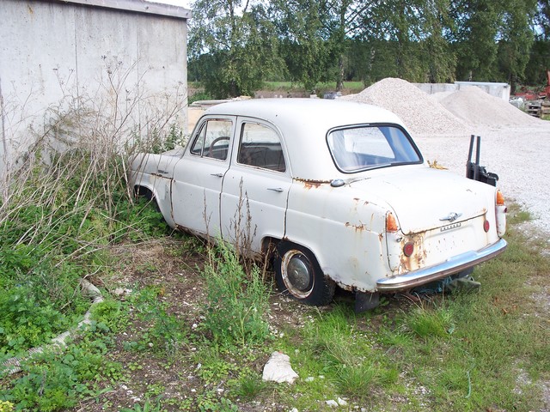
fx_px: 572
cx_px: 275
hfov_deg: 51.4
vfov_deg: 39.7
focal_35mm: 36
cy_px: 206
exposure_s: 1/400
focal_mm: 7.54
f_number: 2.8
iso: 80
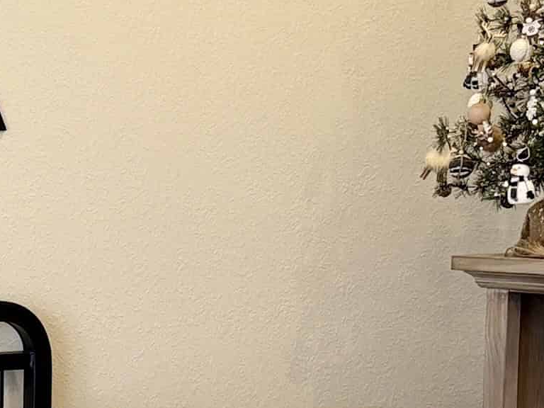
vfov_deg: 11.6
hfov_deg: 15.0
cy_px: 435
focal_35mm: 126
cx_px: -140
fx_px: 1980
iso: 125
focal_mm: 6.8
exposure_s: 1/60
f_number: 1.8
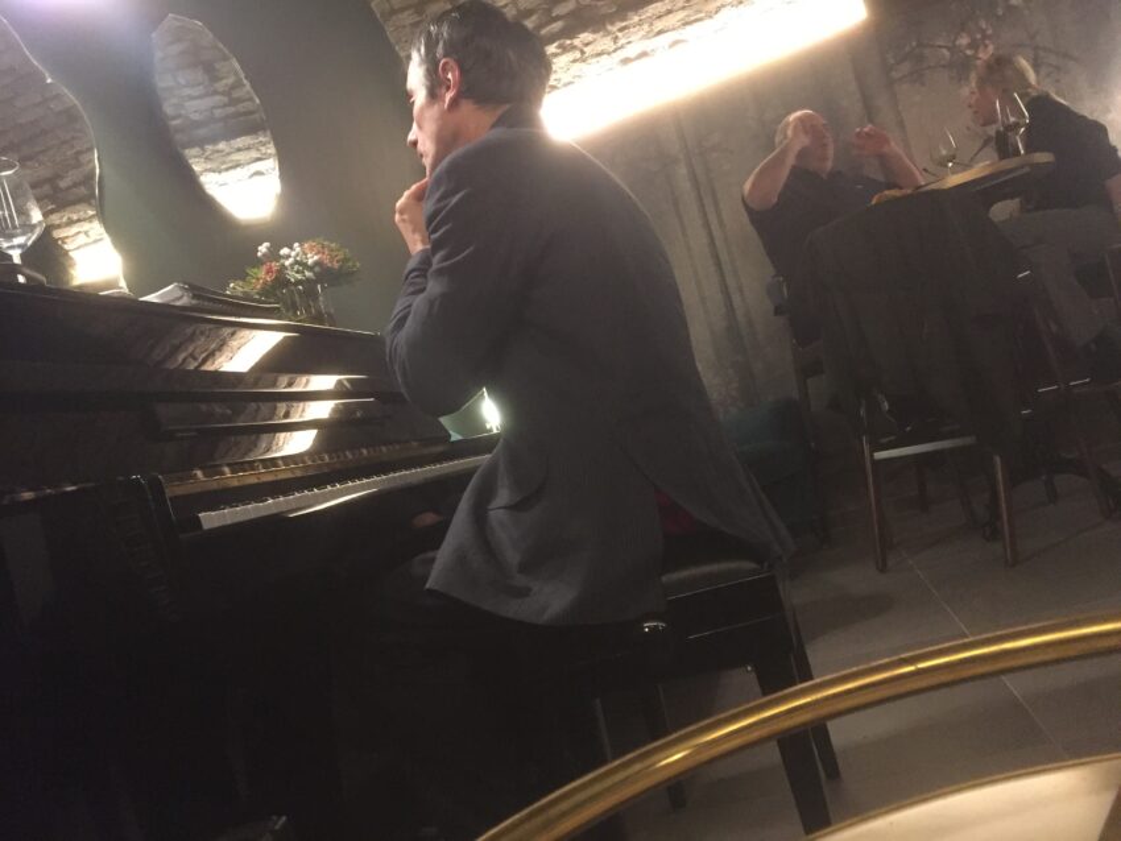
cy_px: 420
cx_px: 560
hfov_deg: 61.6
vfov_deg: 48.2
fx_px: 939
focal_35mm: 29
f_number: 2.2
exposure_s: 1/17
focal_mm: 4.15
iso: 400
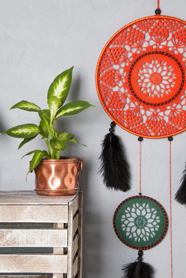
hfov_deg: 15.0
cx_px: 94
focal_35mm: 91
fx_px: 705
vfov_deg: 22.4
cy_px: 138
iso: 200
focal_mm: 60
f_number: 11
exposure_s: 1/350
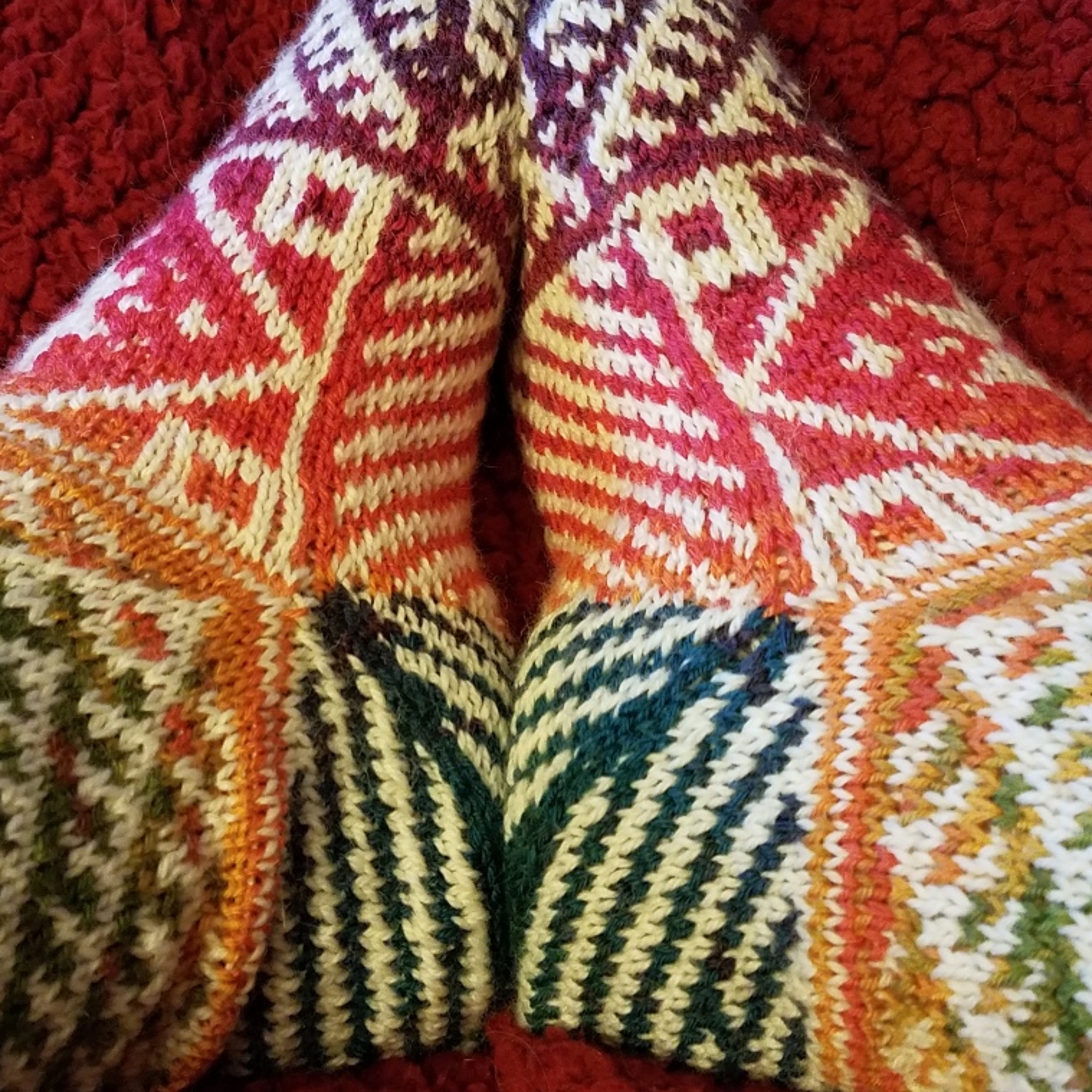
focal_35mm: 31
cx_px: 542
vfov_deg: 52.1
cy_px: 432
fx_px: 1106
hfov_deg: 52.5
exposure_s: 1/13
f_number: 1.7
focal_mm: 4.2
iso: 200
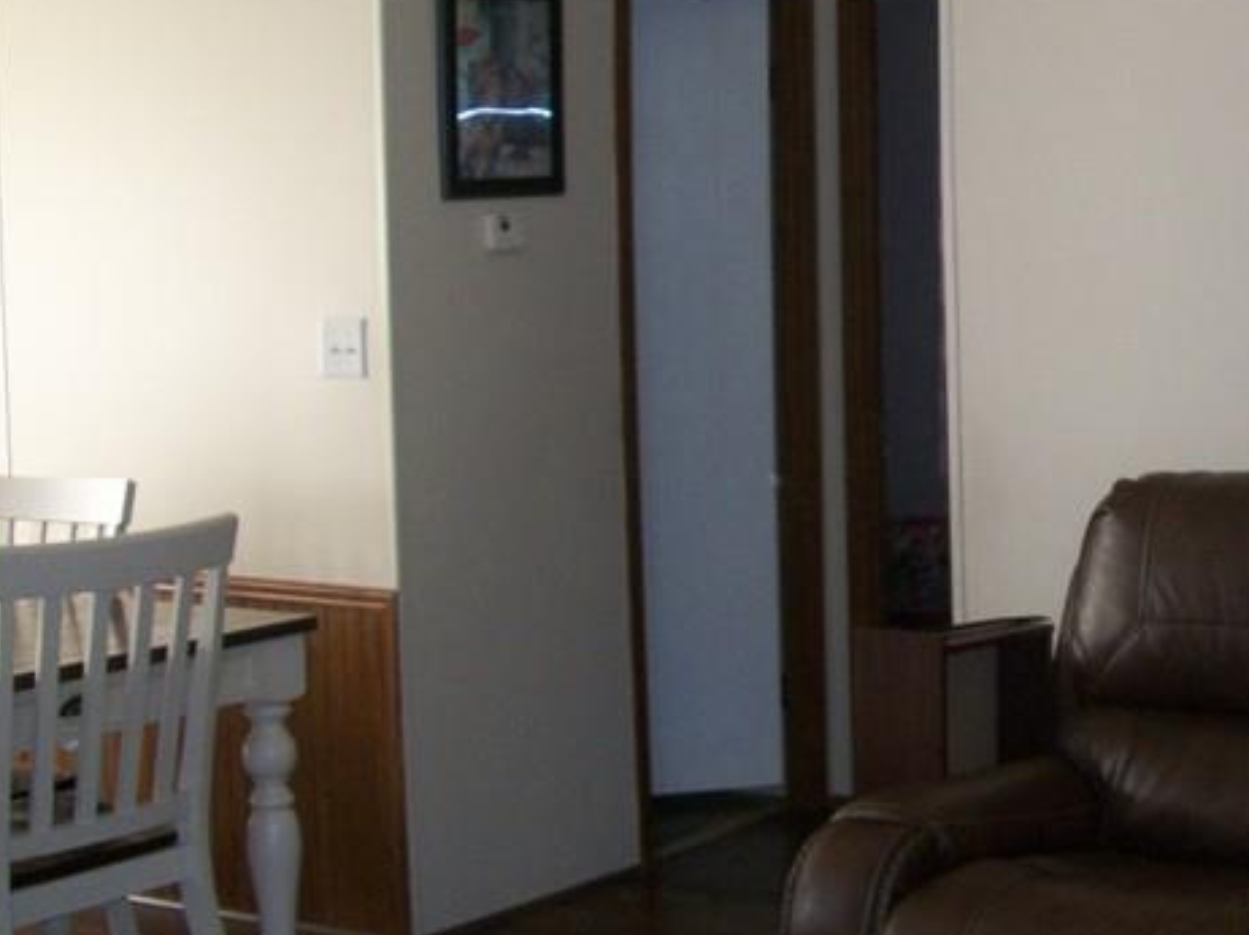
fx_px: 2560
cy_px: 305
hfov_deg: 25.9
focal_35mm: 71
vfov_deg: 20.6
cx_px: 1268
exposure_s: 1/30
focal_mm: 5.7
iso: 160
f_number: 2.9
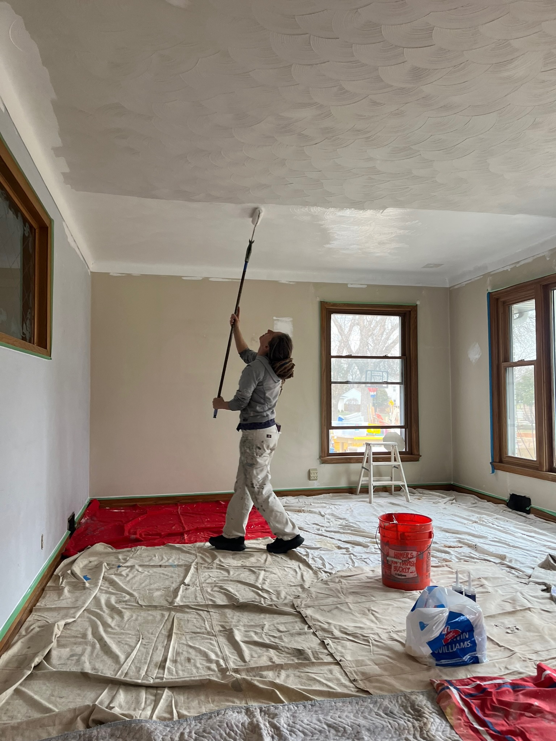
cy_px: 370
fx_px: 557
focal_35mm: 26
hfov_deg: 53.1
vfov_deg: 67.3
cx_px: 278
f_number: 1.6
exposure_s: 1/120
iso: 100
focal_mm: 5.1
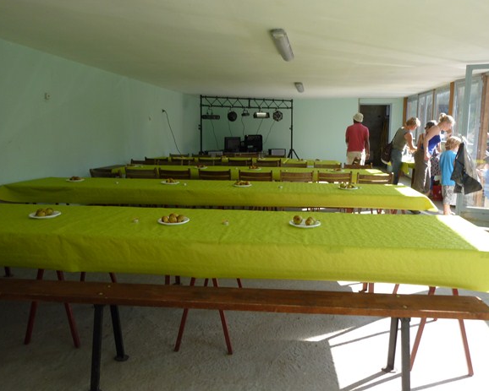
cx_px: 249
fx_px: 391
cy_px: 189
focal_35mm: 27
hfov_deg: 64.0
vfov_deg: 53.2
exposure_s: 1/100
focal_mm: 4.5
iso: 80
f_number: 3.3
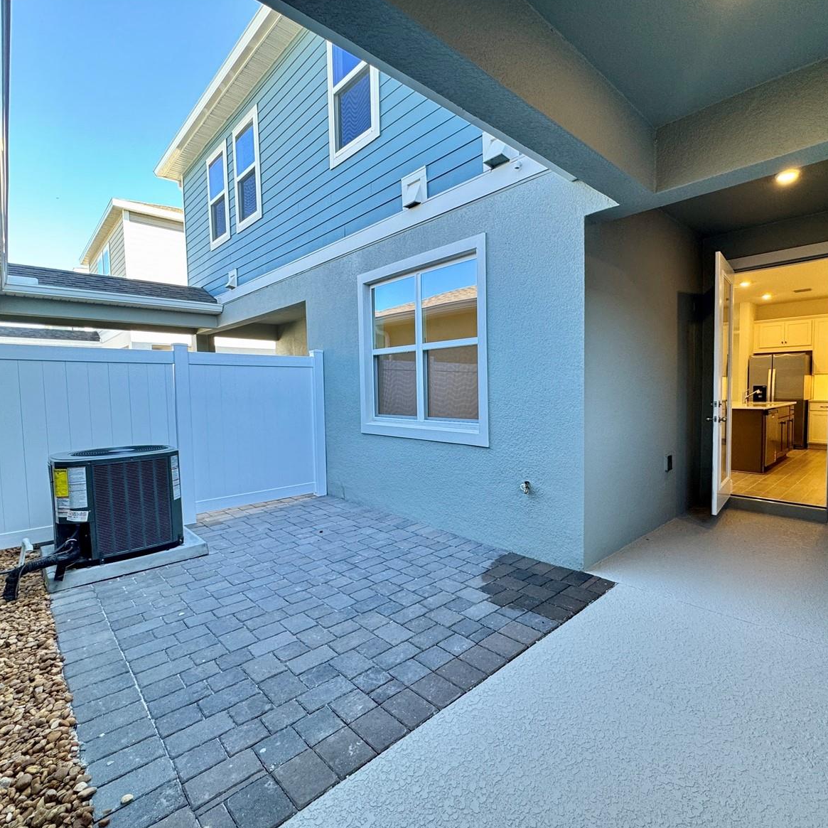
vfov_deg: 84.0
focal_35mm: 17
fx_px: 460
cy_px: 416
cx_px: 494
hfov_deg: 83.0
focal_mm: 2.22
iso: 125
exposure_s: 1/120
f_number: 2.2
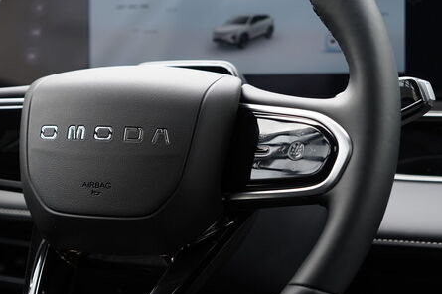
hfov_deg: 21.4
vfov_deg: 14.4
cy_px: 137
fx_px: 1165
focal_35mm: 95
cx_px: 173
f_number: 4
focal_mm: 51
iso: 320
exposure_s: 1/125
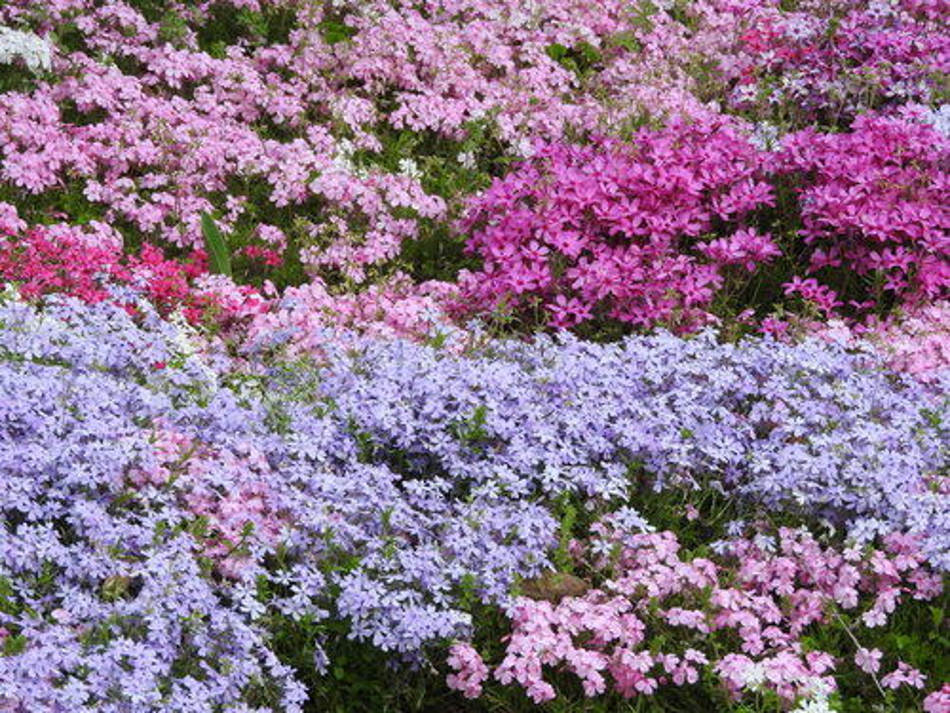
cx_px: 475
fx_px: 6038
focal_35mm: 220
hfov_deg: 9.0
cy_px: 356
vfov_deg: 6.8
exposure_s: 1/250
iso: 100
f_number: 5.3
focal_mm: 39.4
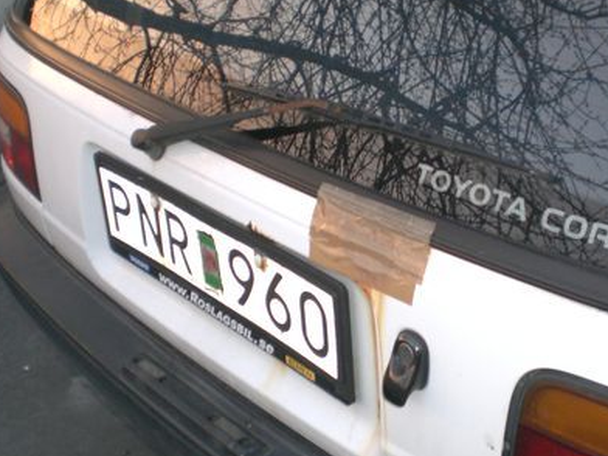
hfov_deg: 31.1
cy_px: 231
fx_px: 1089
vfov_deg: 23.7
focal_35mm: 62
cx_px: 375
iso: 200
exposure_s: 1/60
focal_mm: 6.3
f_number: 3.1
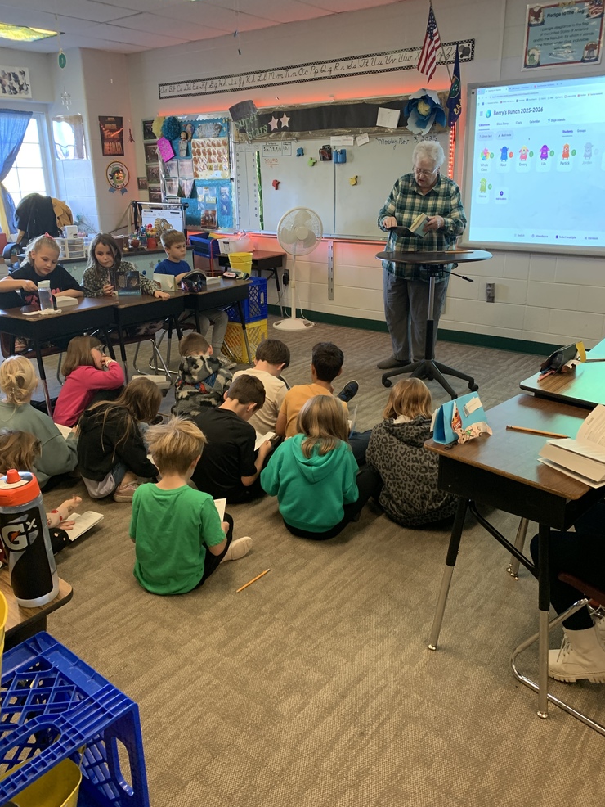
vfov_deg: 65.3
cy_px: 399
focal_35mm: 27
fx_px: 629
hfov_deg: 51.4
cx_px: 301
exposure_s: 1/60
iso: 250
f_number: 1.8
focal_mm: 4.25
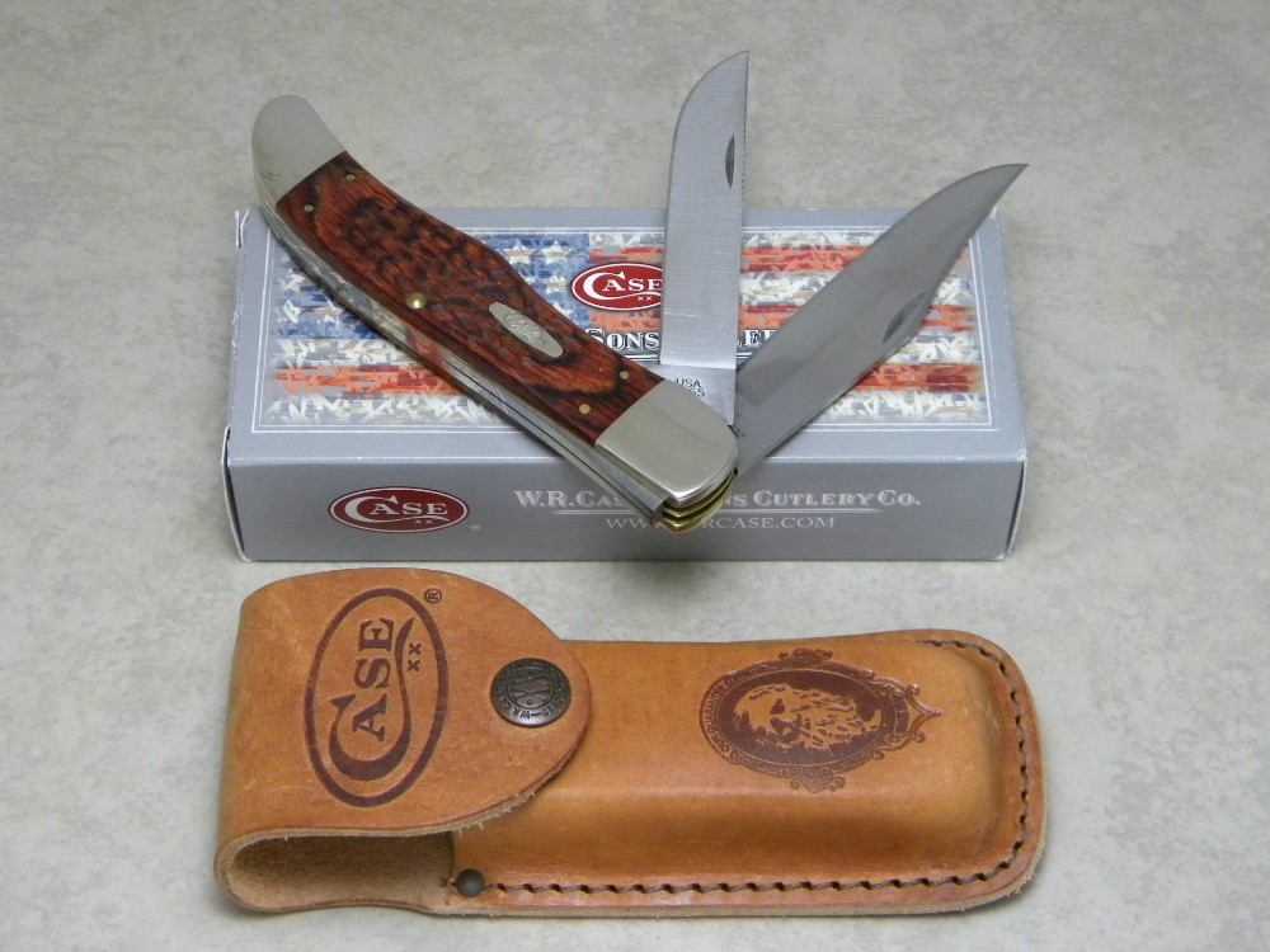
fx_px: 2458
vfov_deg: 21.9
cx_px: 635
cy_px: 476
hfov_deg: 29.0
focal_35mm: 67
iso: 400
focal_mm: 12.2
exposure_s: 1/21.8
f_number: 4.3
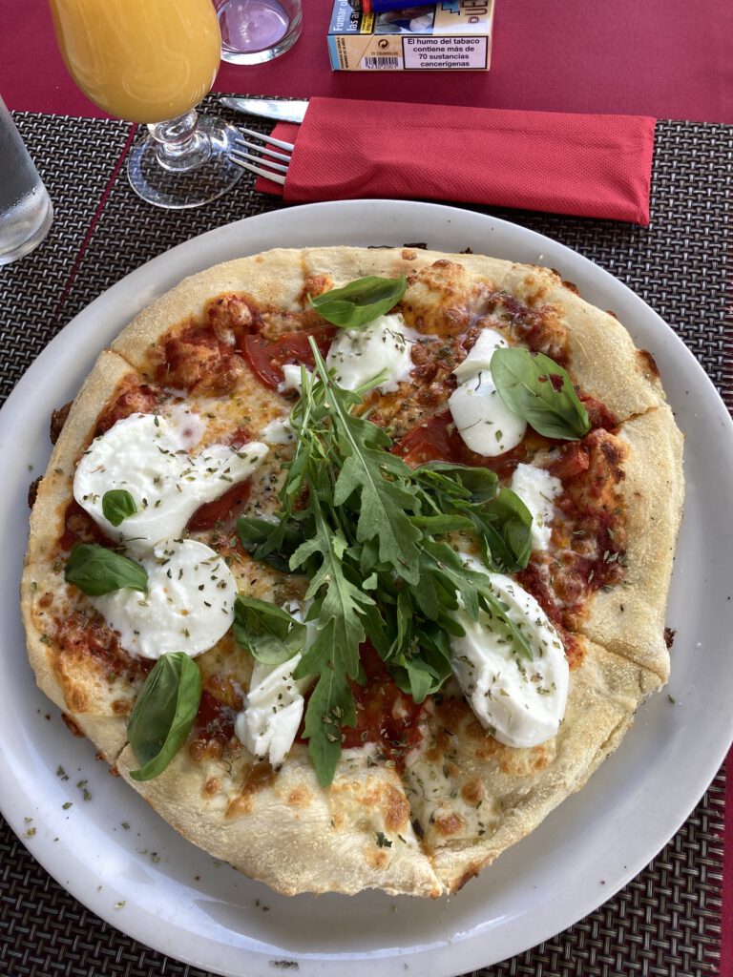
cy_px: 488
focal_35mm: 28
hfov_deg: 49.7
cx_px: 366
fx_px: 791
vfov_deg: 63.4
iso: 25
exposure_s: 1/100
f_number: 1.8
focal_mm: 3.99
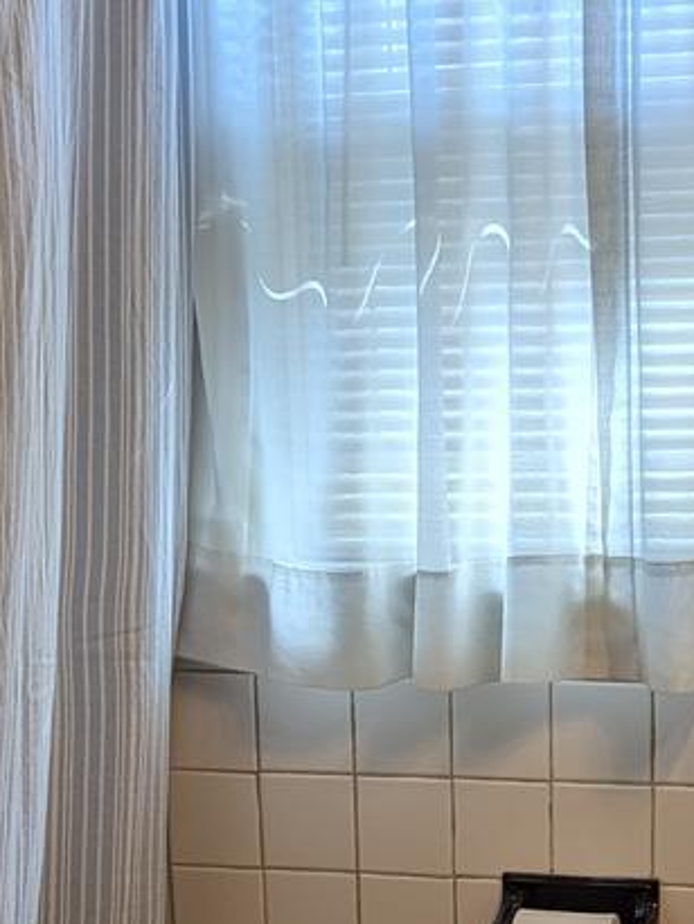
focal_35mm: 90
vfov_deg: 21.2
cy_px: 847
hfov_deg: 16.4
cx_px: 421
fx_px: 2403
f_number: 1.85
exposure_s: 1/60
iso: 49
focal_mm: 6.81
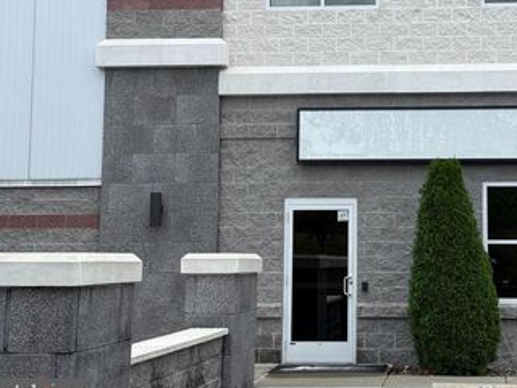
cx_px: 389
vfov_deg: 19.5
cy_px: 108
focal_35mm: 75
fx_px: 1120
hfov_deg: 25.7
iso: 64
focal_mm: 6.76
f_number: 1.78
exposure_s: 1/1429
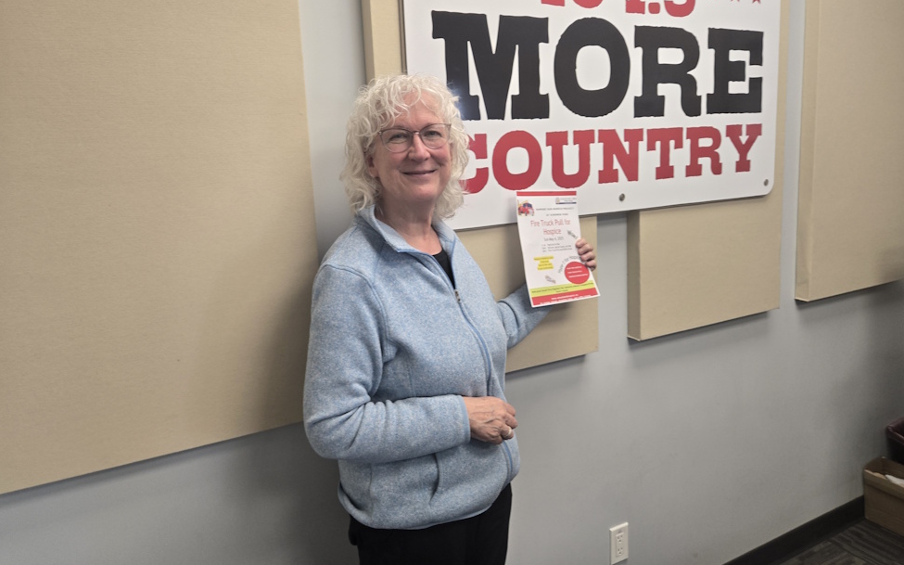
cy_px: 226
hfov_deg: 72.6
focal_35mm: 25
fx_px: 616
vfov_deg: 49.0
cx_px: 450
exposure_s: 1/120
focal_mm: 5.4
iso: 100
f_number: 1.8
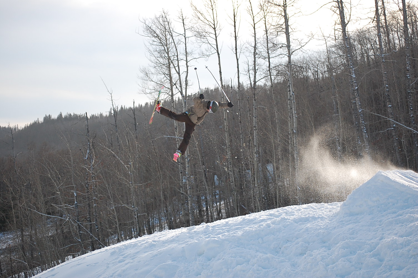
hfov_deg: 24.6
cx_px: 209
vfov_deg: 16.5
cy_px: 139
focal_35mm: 82
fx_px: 957
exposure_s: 1/500
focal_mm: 55
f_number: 4
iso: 500
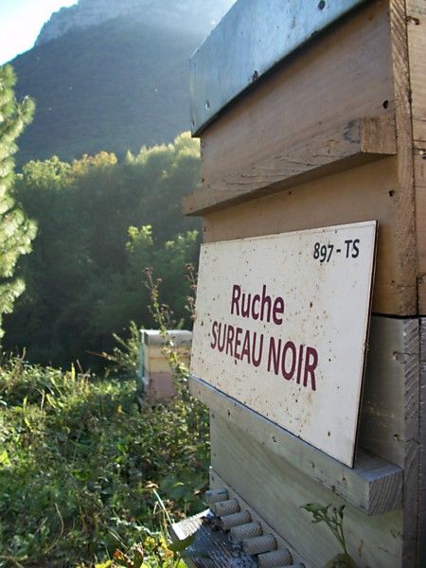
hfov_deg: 44.2
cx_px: 213
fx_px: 525
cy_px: 284
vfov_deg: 56.8
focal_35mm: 32
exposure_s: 1/200
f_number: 2.9
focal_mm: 5.7
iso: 80
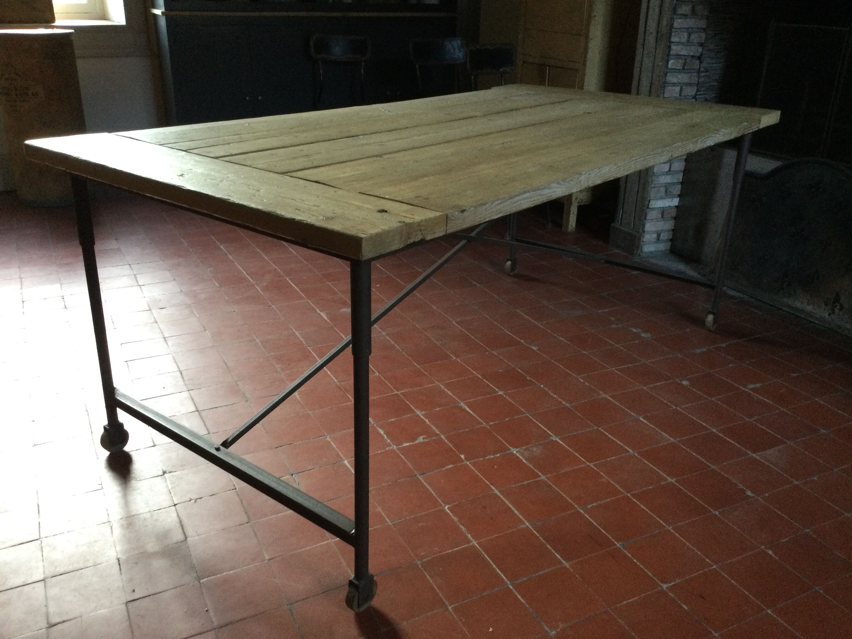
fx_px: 763
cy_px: 320
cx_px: 426
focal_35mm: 31
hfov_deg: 58.4
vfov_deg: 45.4
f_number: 2.4
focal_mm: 3.3
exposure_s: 1/33
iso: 160
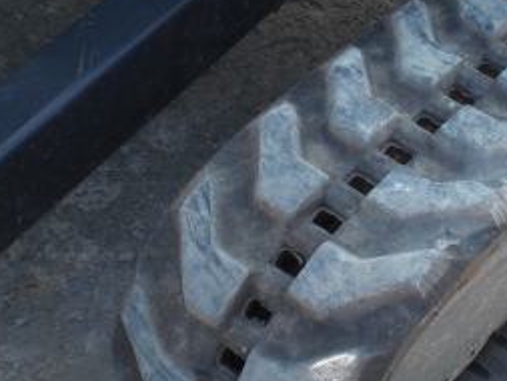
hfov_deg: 20.1
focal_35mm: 96
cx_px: 425
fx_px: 1407
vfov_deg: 15.4
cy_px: 164
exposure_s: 1/125
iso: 64
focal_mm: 6.3
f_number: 3.1
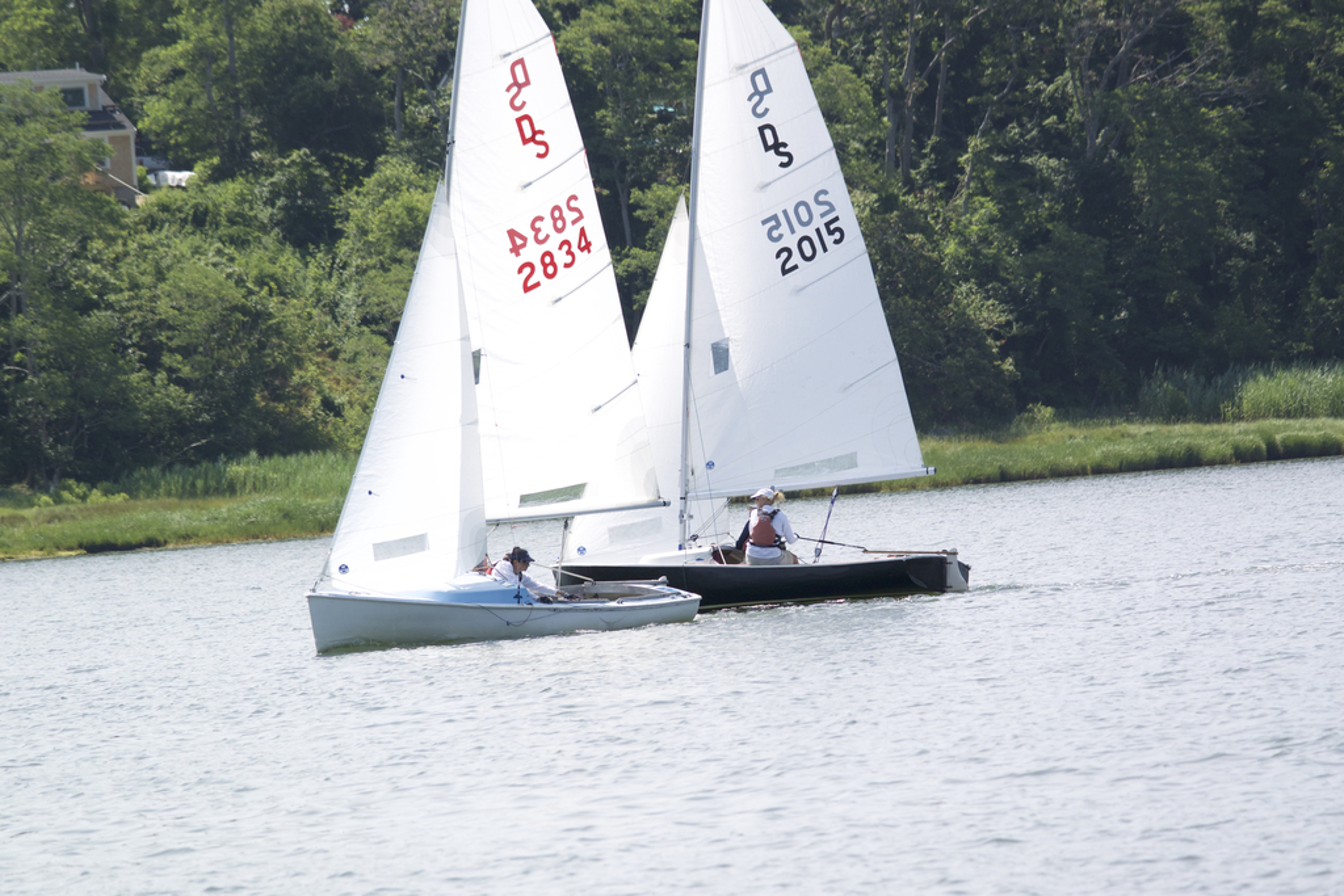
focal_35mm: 319
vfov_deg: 4.3
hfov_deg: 6.5
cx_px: 672
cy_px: 448
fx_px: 11910
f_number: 5
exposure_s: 1/640
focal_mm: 118.4
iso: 160
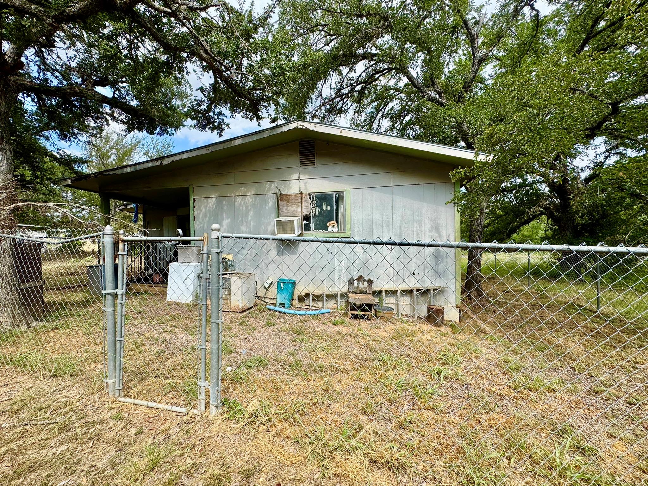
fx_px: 262
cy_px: 243
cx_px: 324
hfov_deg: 102.1
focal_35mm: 14
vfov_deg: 85.7
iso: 50
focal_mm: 2.22
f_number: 2.2
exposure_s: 1/1048
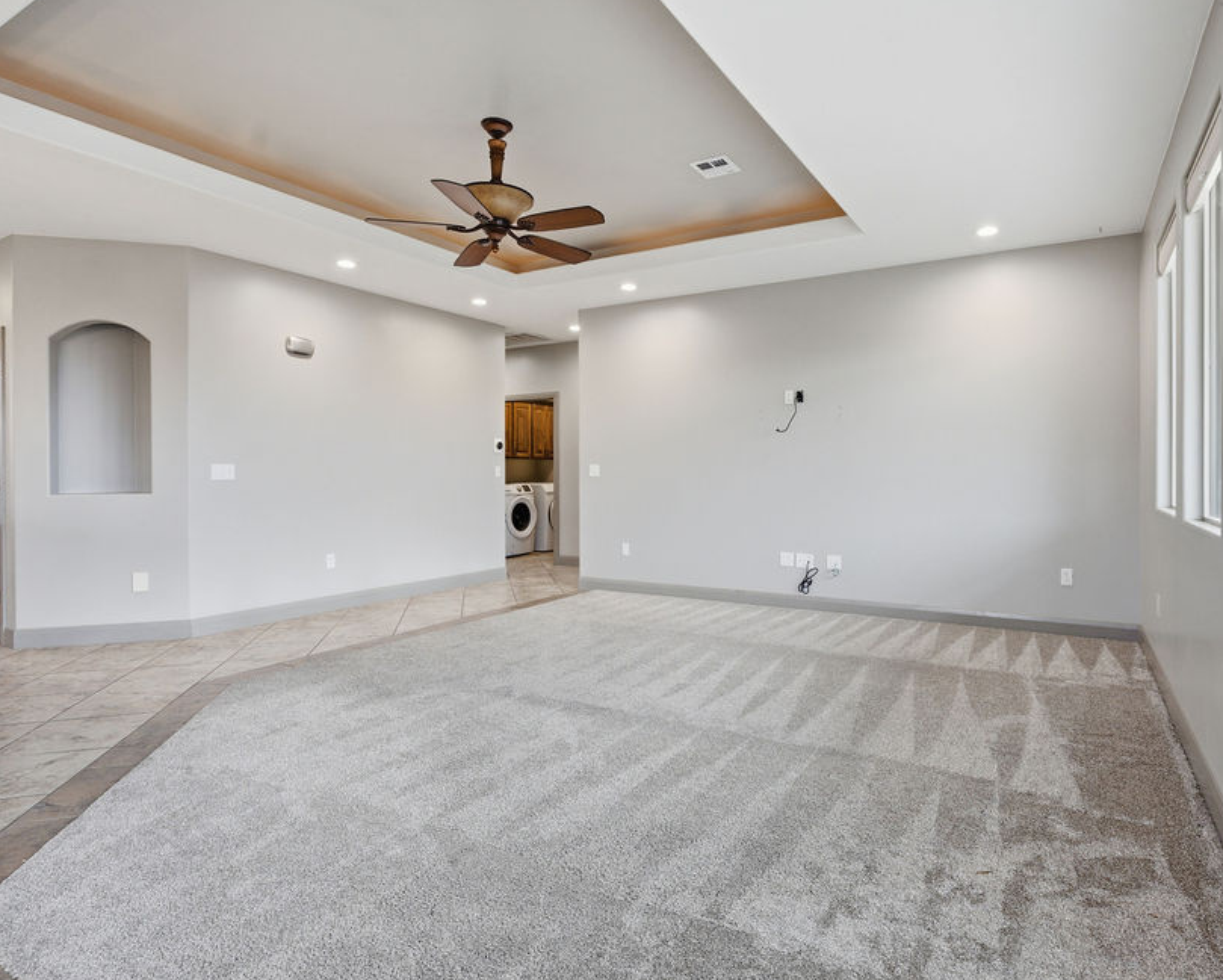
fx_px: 688
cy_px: 486
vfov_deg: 70.9
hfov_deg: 83.0
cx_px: 674
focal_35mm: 19
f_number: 7.1
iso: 800
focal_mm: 16
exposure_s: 1/100
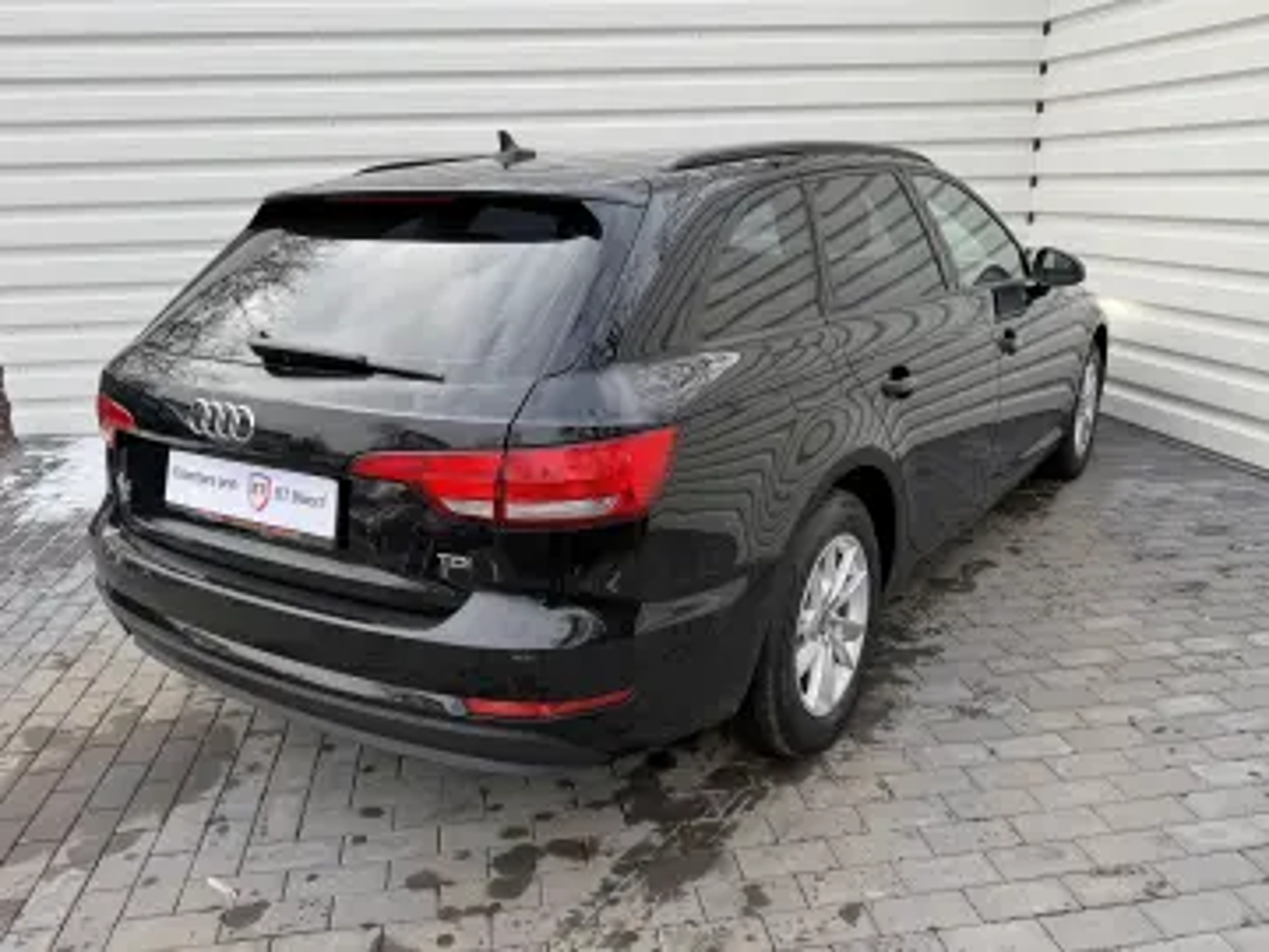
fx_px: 880
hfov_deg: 71.6
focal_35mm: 24
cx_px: 634
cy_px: 476
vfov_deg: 56.8
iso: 80
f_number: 1.78
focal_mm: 6.76
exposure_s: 1/805
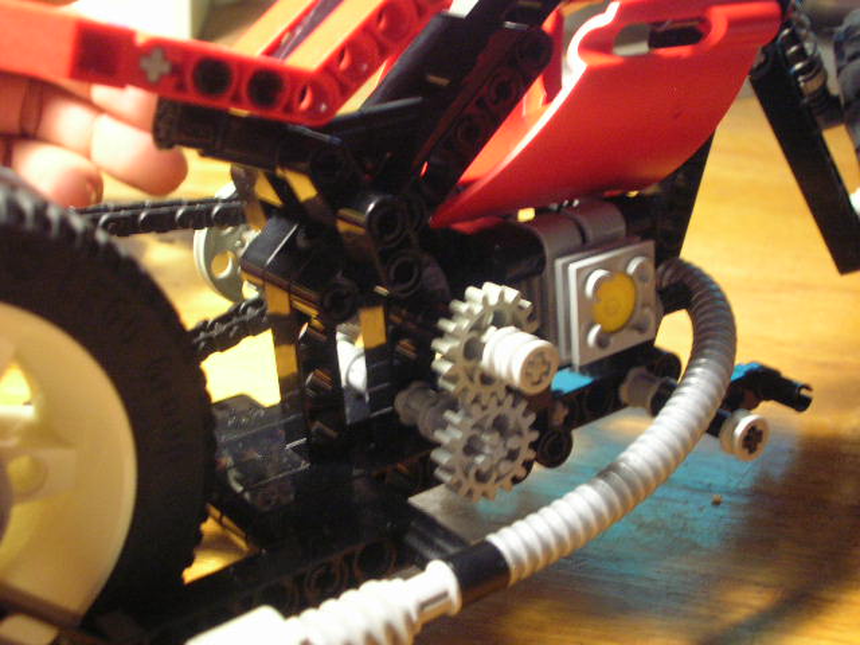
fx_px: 1441
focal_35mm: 58
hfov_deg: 33.2
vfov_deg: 25.2
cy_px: 322
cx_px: 430
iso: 200
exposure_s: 1/3.7
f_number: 3.5
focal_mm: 9.6
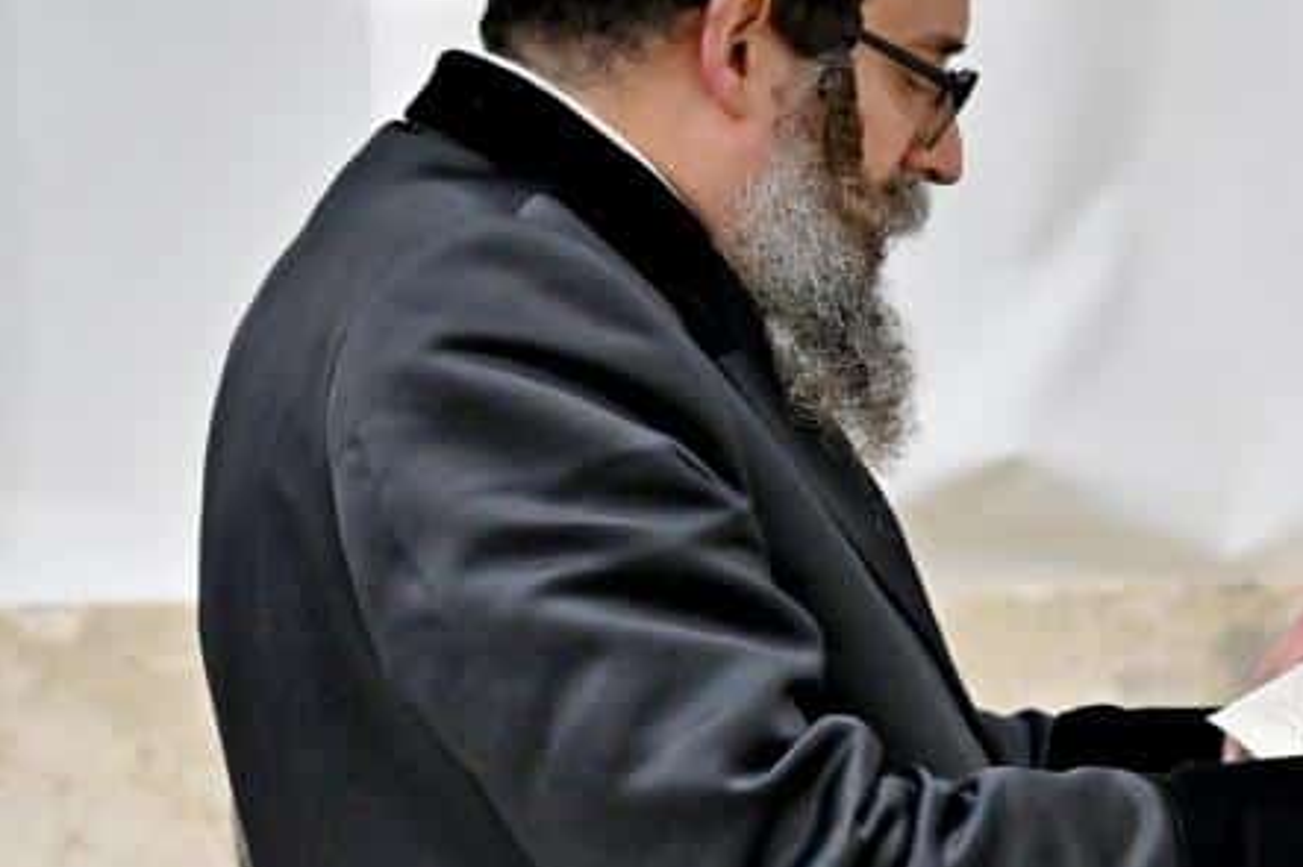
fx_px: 11288
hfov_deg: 6.6
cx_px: 1124
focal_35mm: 312
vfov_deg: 4.4
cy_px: 458
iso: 800
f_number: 4
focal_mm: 90
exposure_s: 1/200
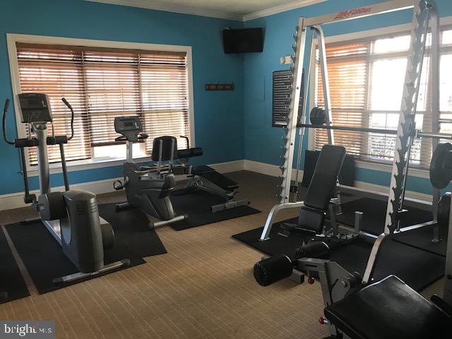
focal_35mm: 28
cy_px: 170
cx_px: 226
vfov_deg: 49.7
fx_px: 366
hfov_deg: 63.4
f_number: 1.8
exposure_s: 1/30
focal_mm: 3.99
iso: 25
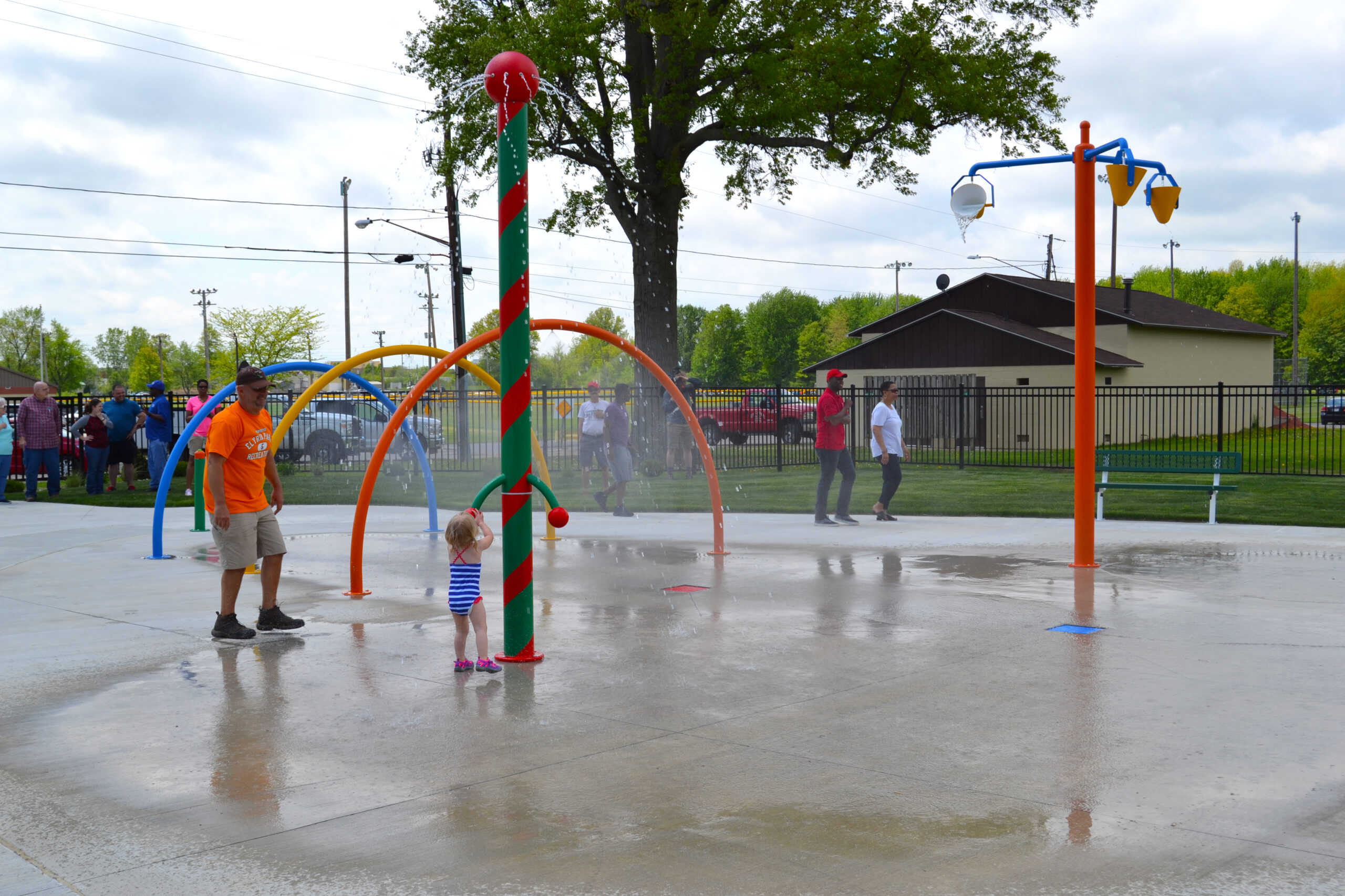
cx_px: 672
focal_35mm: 39
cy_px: 448
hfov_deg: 49.6
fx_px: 1457
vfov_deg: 34.2
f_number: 8
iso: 100
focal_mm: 26
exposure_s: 1/250
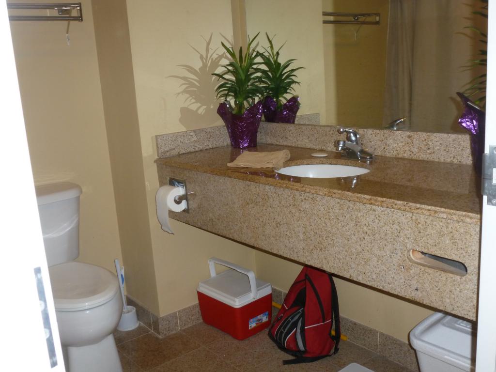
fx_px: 516
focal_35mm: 36
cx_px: 248
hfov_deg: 51.4
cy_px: 186
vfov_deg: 39.7
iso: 200
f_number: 3.7
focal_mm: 6.4
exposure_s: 1/60
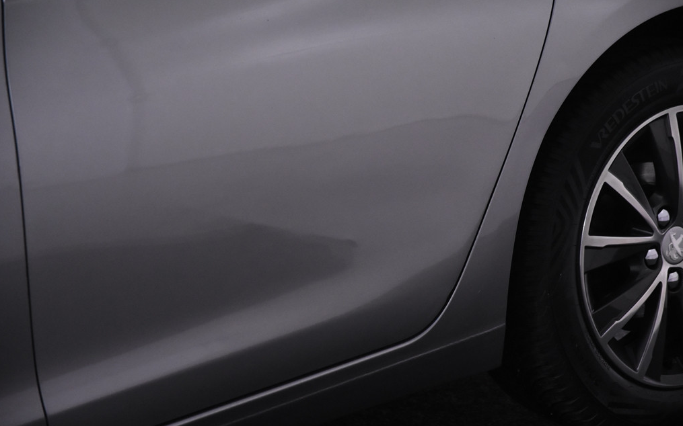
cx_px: 343
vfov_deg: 12.1
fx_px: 2010
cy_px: 201
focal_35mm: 108
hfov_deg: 19.3
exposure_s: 1/125
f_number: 4
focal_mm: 70
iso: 3200
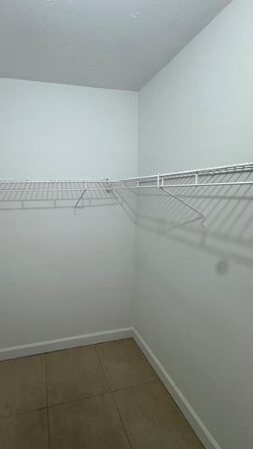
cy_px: 216
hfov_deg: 64.9
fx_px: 191
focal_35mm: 16
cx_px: 79
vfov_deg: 99.3
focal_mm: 2.22
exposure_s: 1/120
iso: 100
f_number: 2.2
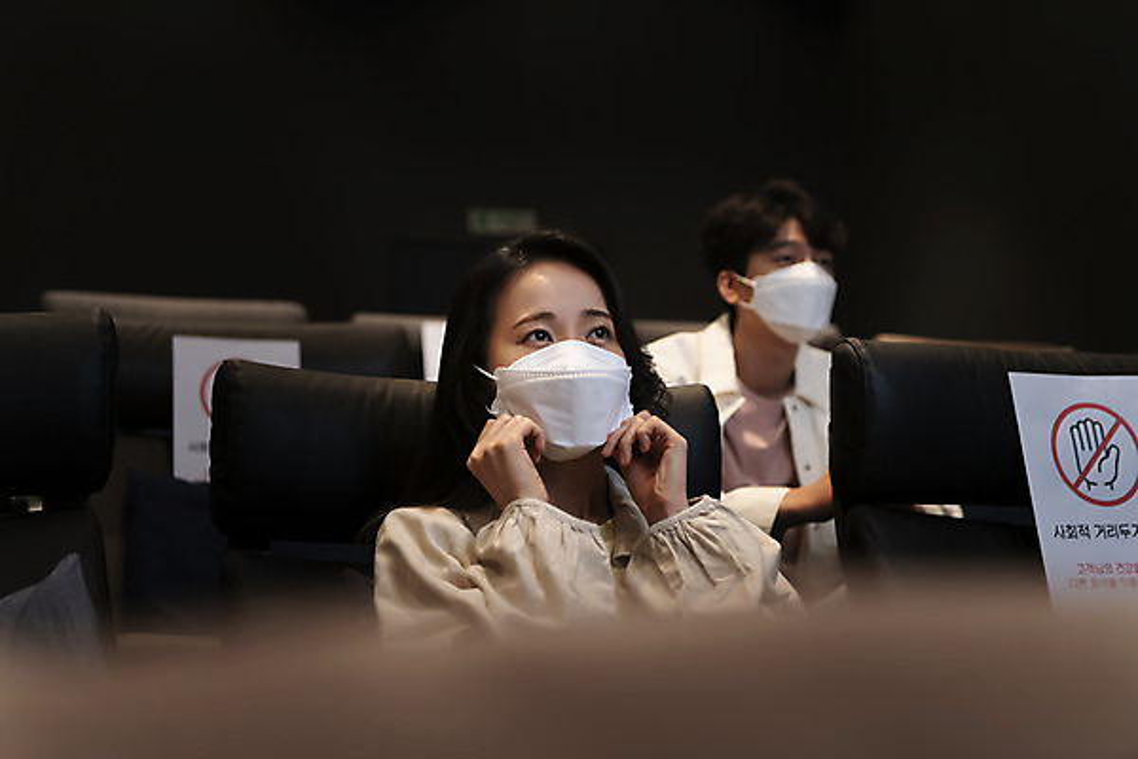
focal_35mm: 56
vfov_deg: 24.2
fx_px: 1770
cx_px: 569
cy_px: 380
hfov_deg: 35.6
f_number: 2.8
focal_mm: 56
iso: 1250
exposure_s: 1/100
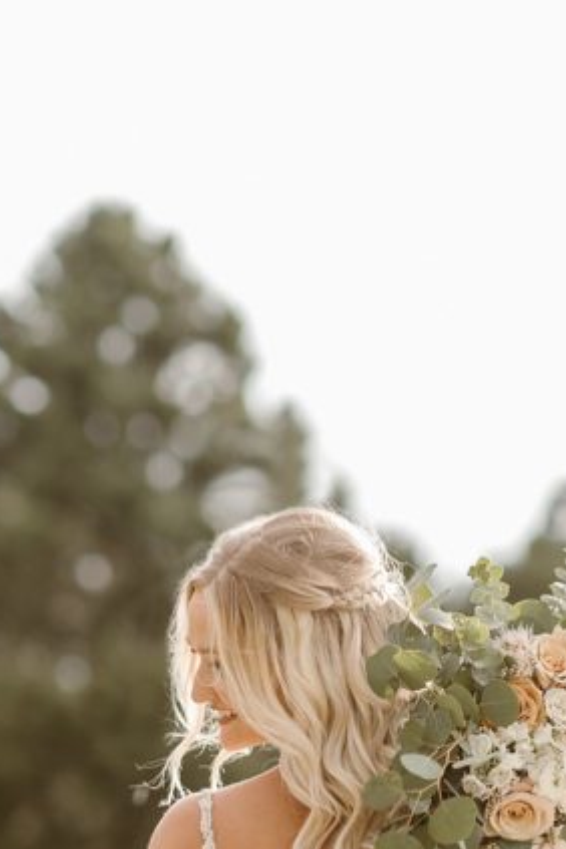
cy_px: 688
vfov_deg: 10.0
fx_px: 4858
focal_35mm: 206
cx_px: 417
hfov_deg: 6.7
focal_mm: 85
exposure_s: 1/500
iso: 200
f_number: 2
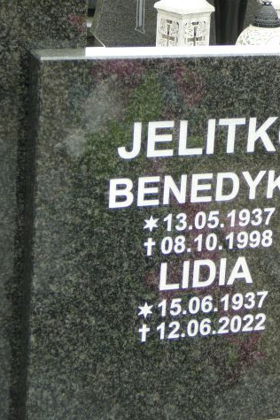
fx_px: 1344
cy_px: 210
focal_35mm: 115
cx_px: 187
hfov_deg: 11.9
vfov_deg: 17.8
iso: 80
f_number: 3.8
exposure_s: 1/80
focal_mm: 12.2
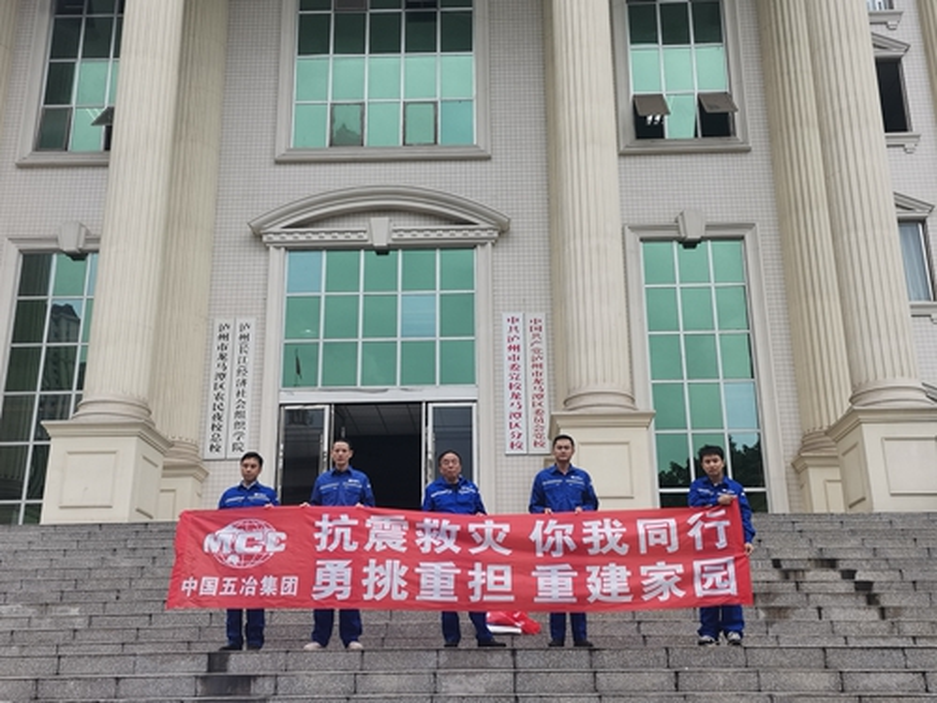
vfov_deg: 37.7
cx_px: 468
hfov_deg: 49.0
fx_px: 1029
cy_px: 352
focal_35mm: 38
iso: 50
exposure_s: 1/194
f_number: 1.8
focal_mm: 4.75
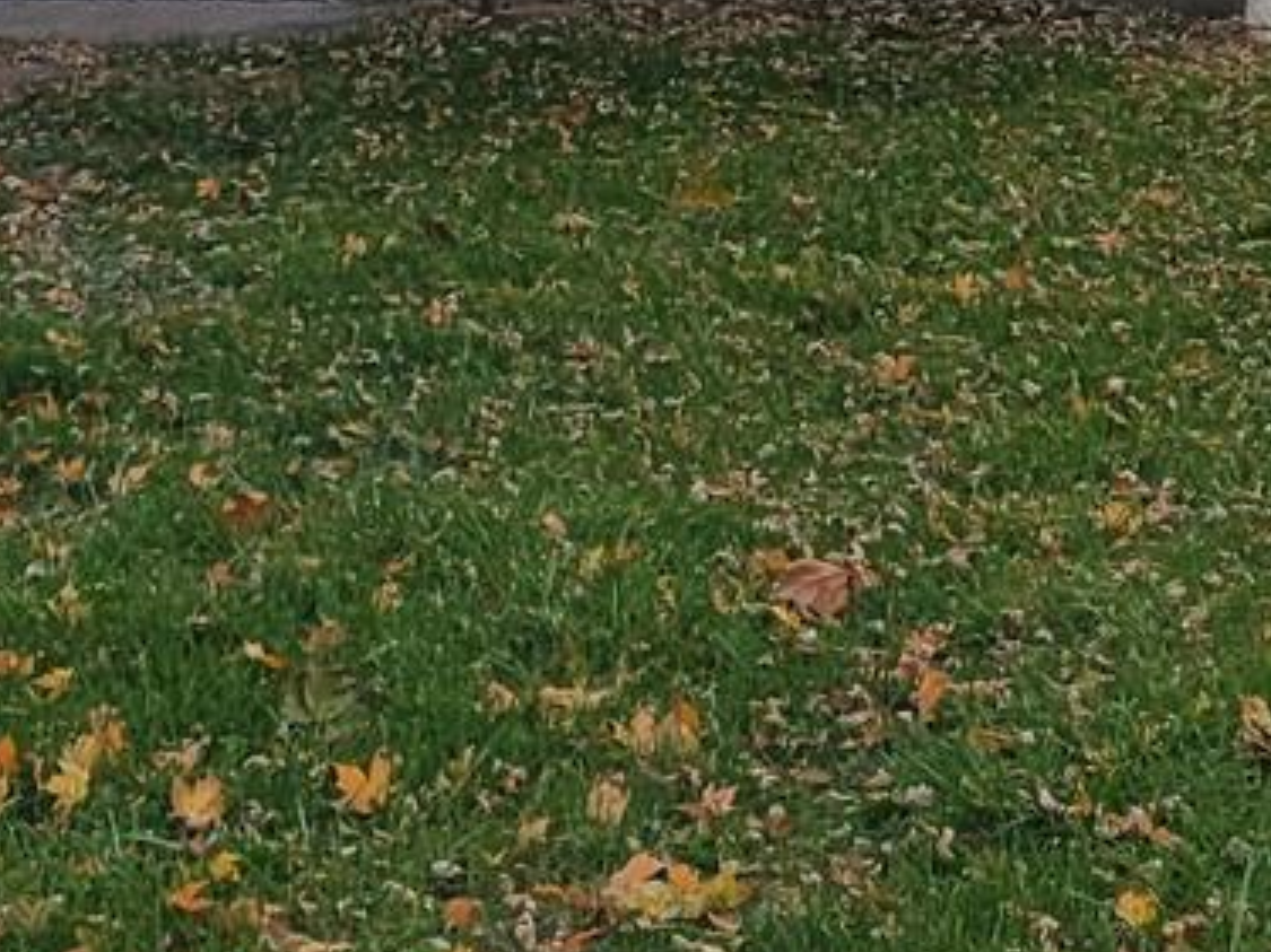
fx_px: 5212
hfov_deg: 13.9
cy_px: -525
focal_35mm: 142
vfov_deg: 10.1
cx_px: 844
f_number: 1.8
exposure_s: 1/533
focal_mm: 5.4
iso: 40
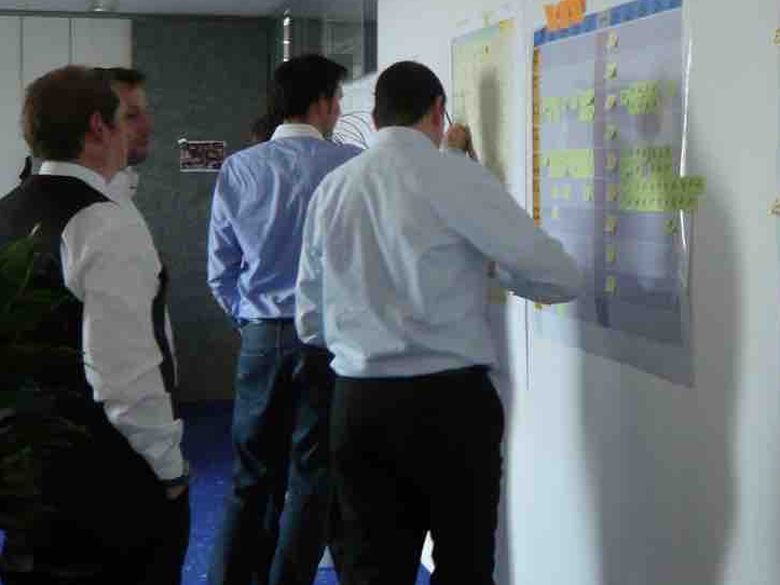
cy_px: 268
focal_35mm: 41
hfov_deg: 45.7
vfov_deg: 35.1
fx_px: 924
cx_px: 430
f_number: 2.8
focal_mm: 4.6
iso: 160
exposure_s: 1/30
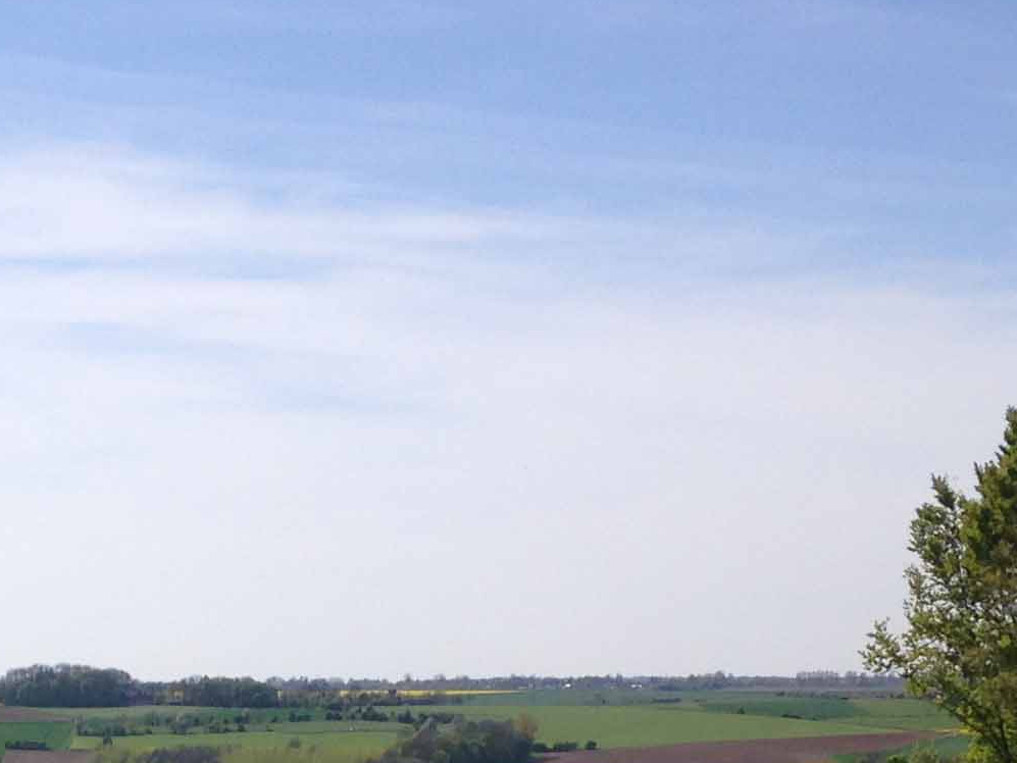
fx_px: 3173
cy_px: 1008
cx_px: 54
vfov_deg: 13.2
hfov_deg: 17.9
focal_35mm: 108
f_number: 2.4
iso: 50
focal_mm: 4.12
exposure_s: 1/2262
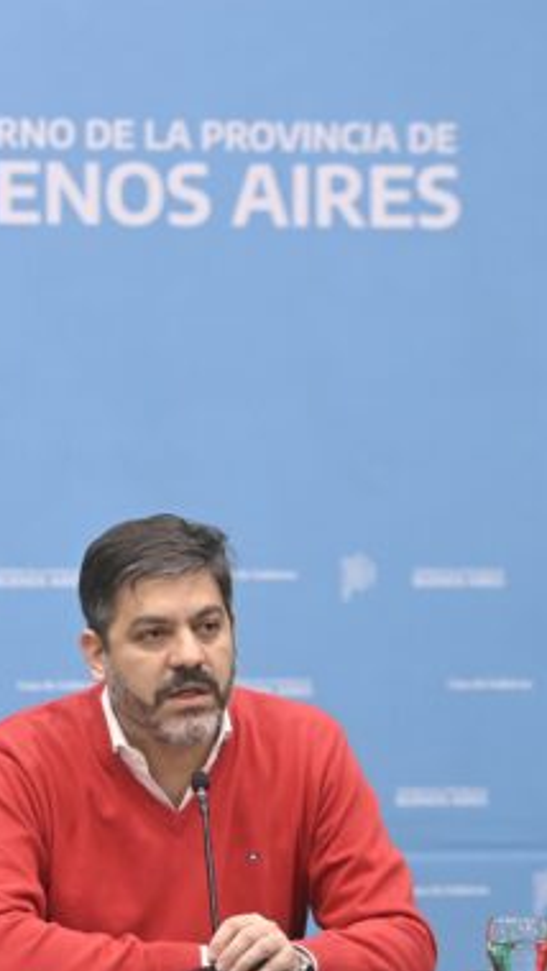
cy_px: 463
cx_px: 61
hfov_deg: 4.2
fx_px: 7368
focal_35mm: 286
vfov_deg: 7.5
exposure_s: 1/400
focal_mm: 135
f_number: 3.5
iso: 4000
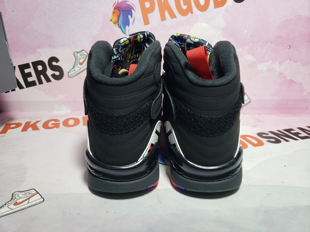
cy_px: 116
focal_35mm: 26
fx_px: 233
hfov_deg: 67.3
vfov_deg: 53.1
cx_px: 155
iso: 50
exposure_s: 1/286
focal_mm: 4.3
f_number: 1.5
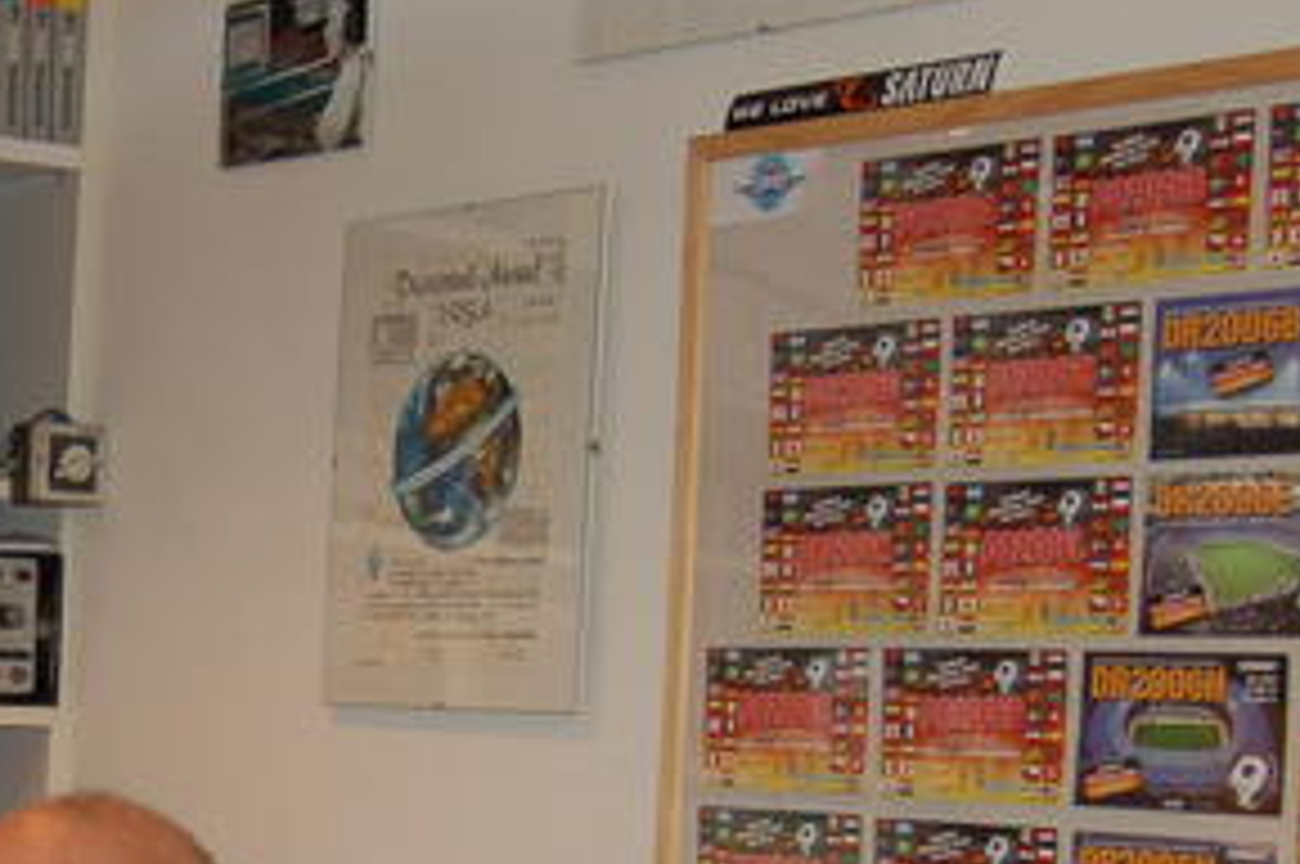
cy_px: 817
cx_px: 119
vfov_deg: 14.1
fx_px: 3440
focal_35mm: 95
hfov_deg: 20.9
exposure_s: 1/60
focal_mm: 23
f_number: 3.8
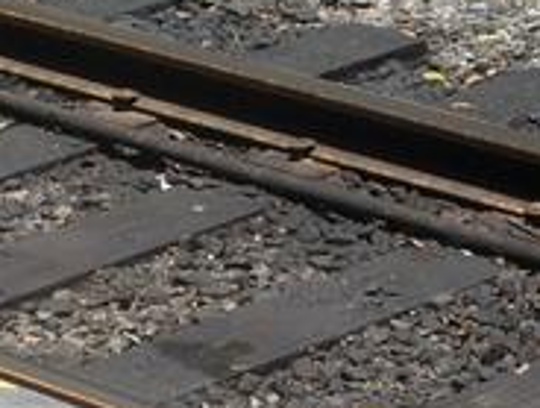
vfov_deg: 6.1
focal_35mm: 244
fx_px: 3816
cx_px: -100
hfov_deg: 8.0
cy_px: 220
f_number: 6.3
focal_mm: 18
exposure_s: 1/250
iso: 100
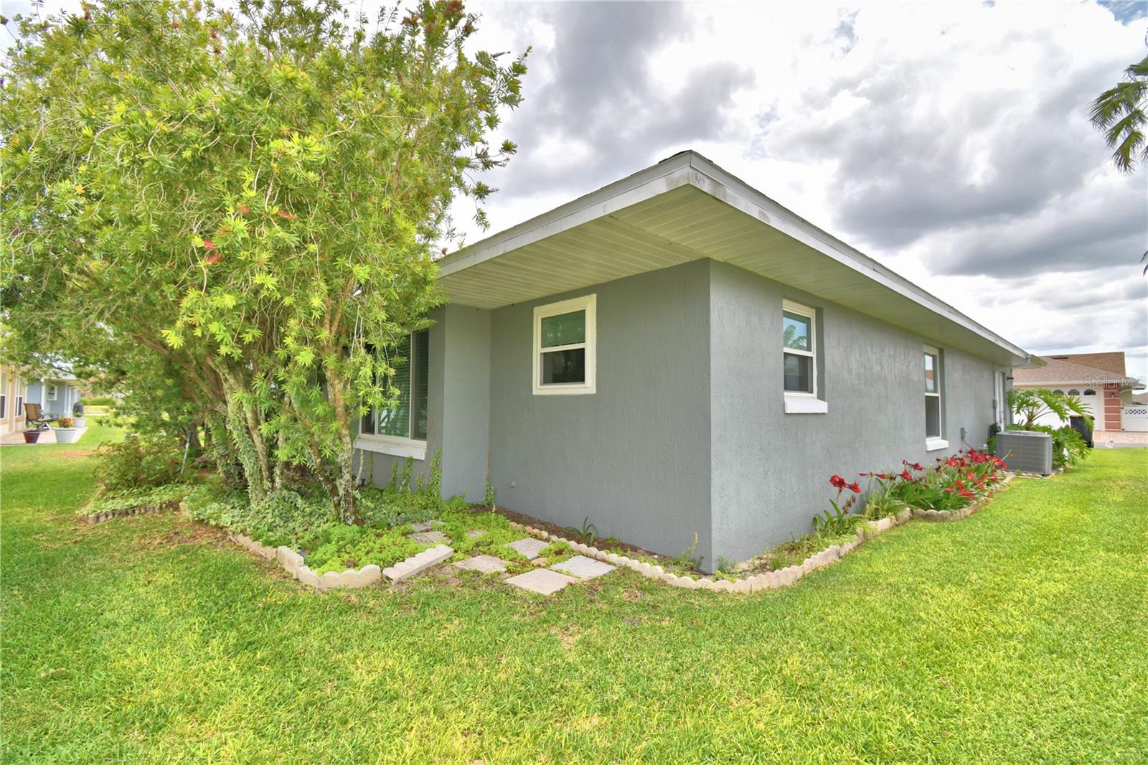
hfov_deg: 100.4
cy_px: 382
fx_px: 478
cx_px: 574
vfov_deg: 77.3
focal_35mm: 15
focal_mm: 10
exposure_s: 1/250
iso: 100
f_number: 7.1
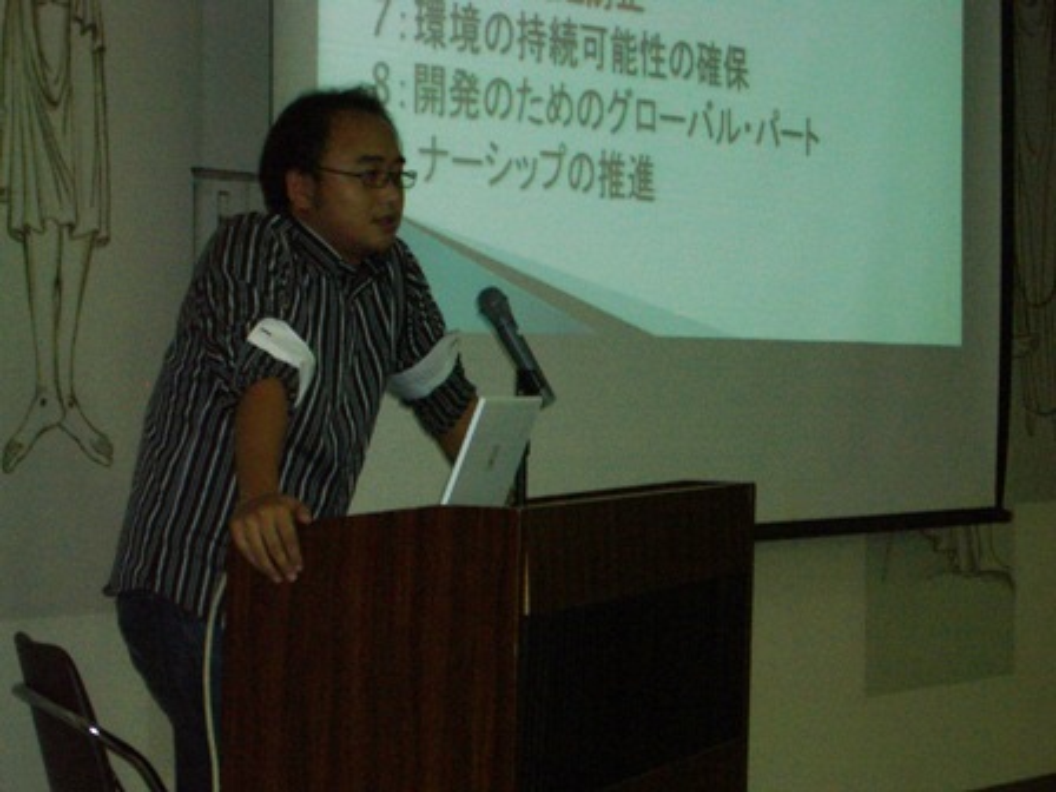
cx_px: 528
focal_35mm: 105
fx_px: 3203
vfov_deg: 14.1
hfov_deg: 18.7
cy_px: 396
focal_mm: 17.4
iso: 100
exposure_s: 1/60
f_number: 4.8
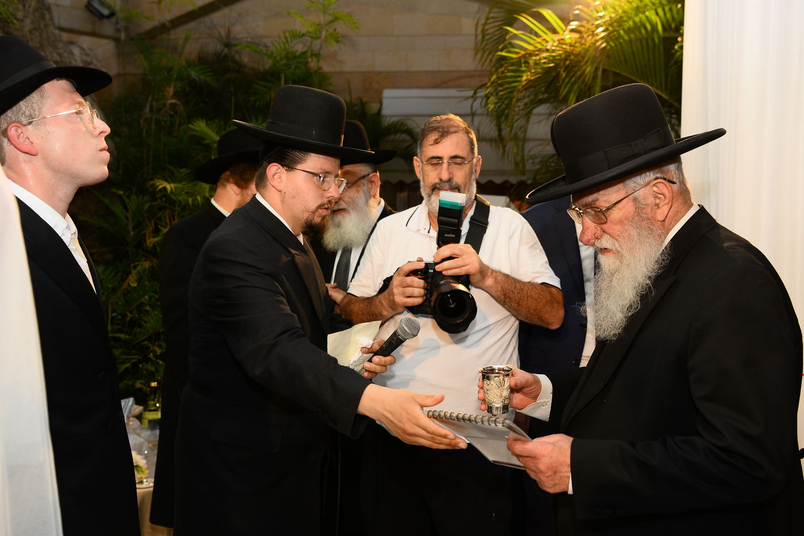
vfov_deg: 36.9
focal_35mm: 36
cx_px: 402
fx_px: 804
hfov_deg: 53.1
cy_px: 268
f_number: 5
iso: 640
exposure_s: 1/100
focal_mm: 36
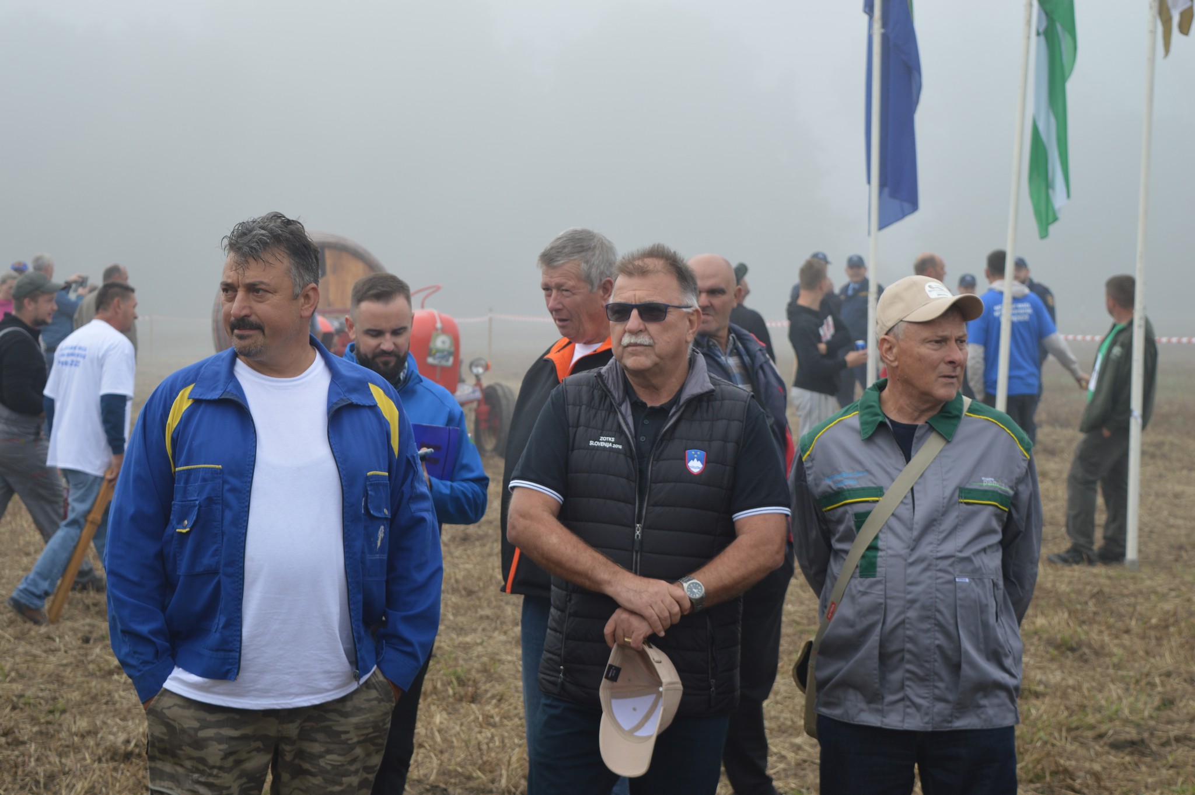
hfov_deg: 27.0
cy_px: 398
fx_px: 2488
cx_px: 598
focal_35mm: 75
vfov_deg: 18.2
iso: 100
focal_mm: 50
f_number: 6.3
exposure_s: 1/160
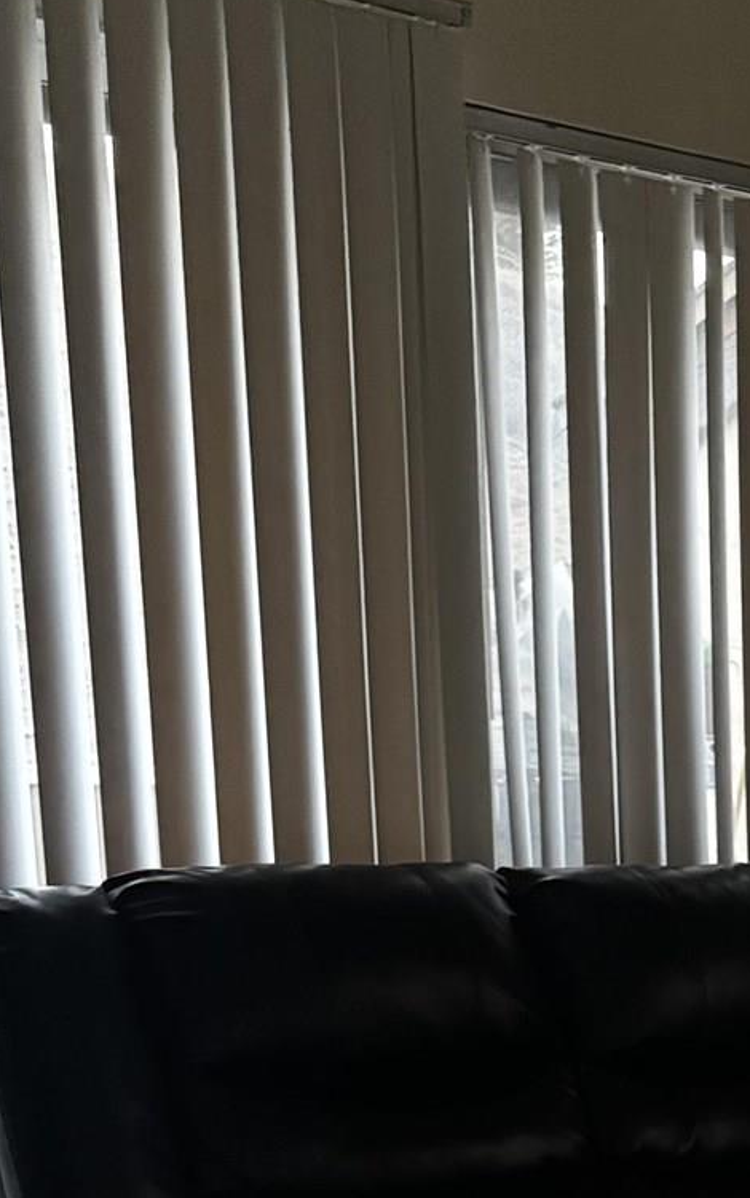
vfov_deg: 24.4
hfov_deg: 14.9
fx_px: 2548
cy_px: 1381
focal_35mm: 78
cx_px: 1296
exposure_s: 1/30
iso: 1250
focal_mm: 6.76
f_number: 1.78
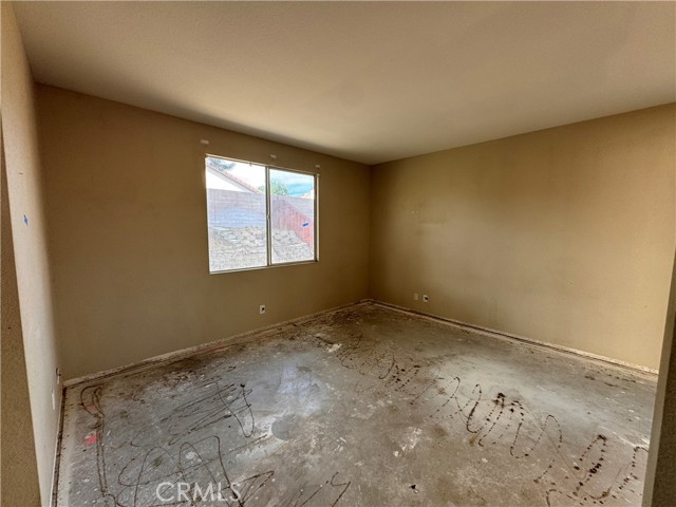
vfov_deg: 85.7
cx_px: 338
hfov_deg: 102.1
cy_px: 254
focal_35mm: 14
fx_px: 273
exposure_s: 1/99
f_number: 2.2
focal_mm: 2.22
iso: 64
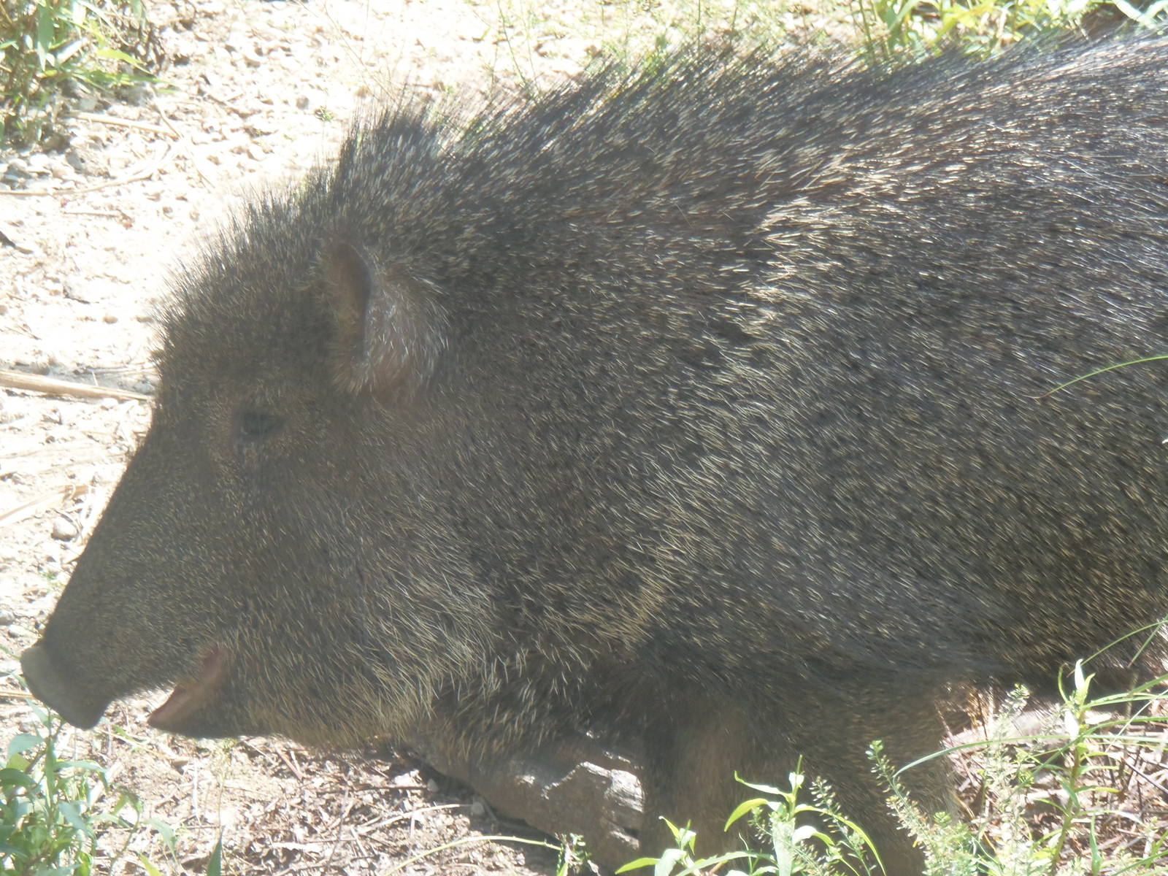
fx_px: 12957
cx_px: 584
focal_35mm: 384
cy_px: 438
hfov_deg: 5.2
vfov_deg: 3.9
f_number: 5
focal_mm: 71.1
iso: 125
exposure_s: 1/100
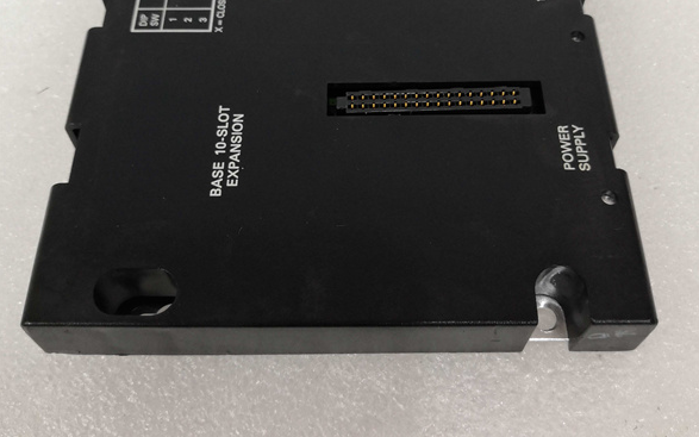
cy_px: 151
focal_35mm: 39
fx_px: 743
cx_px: 354
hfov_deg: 50.4
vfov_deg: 32.5
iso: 250
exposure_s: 1/33.3
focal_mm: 3.95
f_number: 1.8
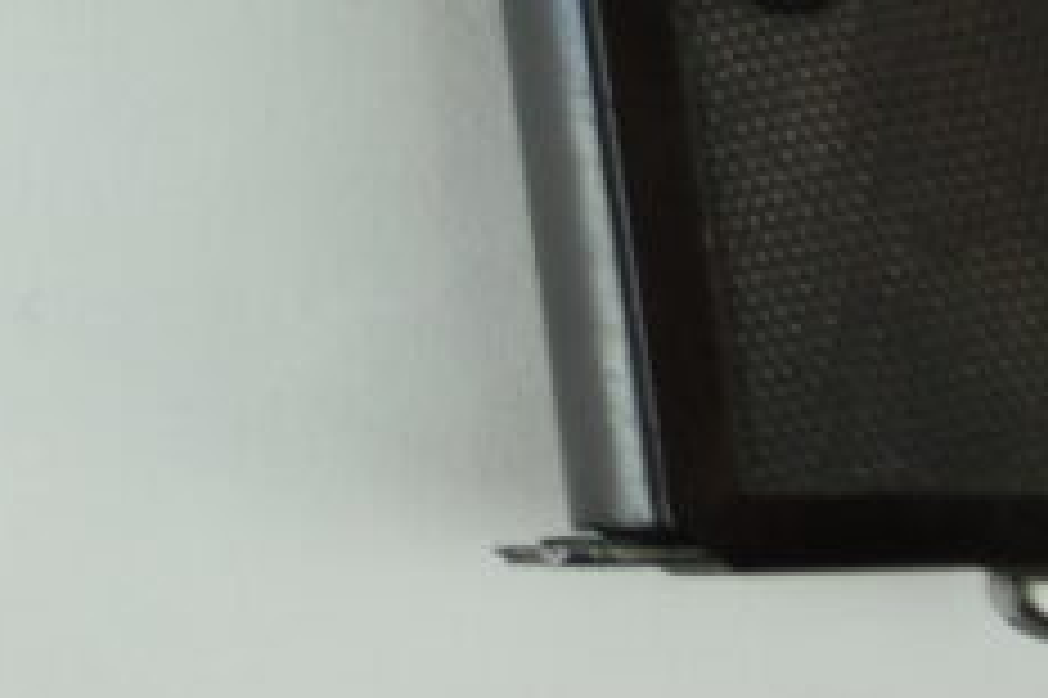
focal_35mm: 232
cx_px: 157
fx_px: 6741
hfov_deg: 8.9
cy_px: -423
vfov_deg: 5.8
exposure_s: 1/30
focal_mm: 45
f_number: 5.3
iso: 500
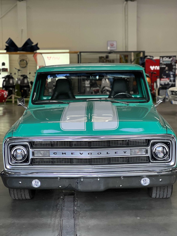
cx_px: 88
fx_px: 525
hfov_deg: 19.1
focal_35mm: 77
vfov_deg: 25.3
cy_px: 118
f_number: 2.8
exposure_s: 1/100
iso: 250
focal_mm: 9
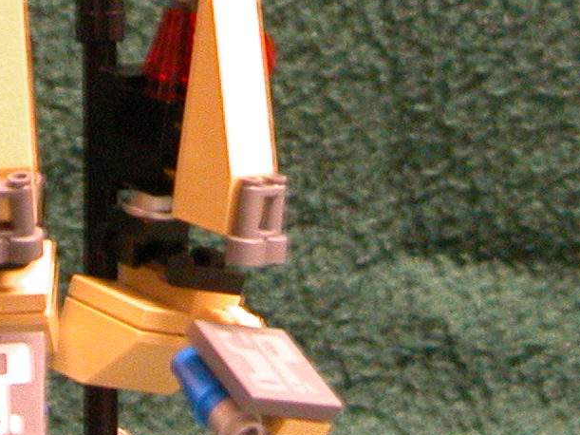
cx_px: 77
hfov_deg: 5.4
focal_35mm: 369
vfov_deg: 4.0
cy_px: -389
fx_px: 6181
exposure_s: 1/2.7
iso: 400
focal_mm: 22.3
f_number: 4.4
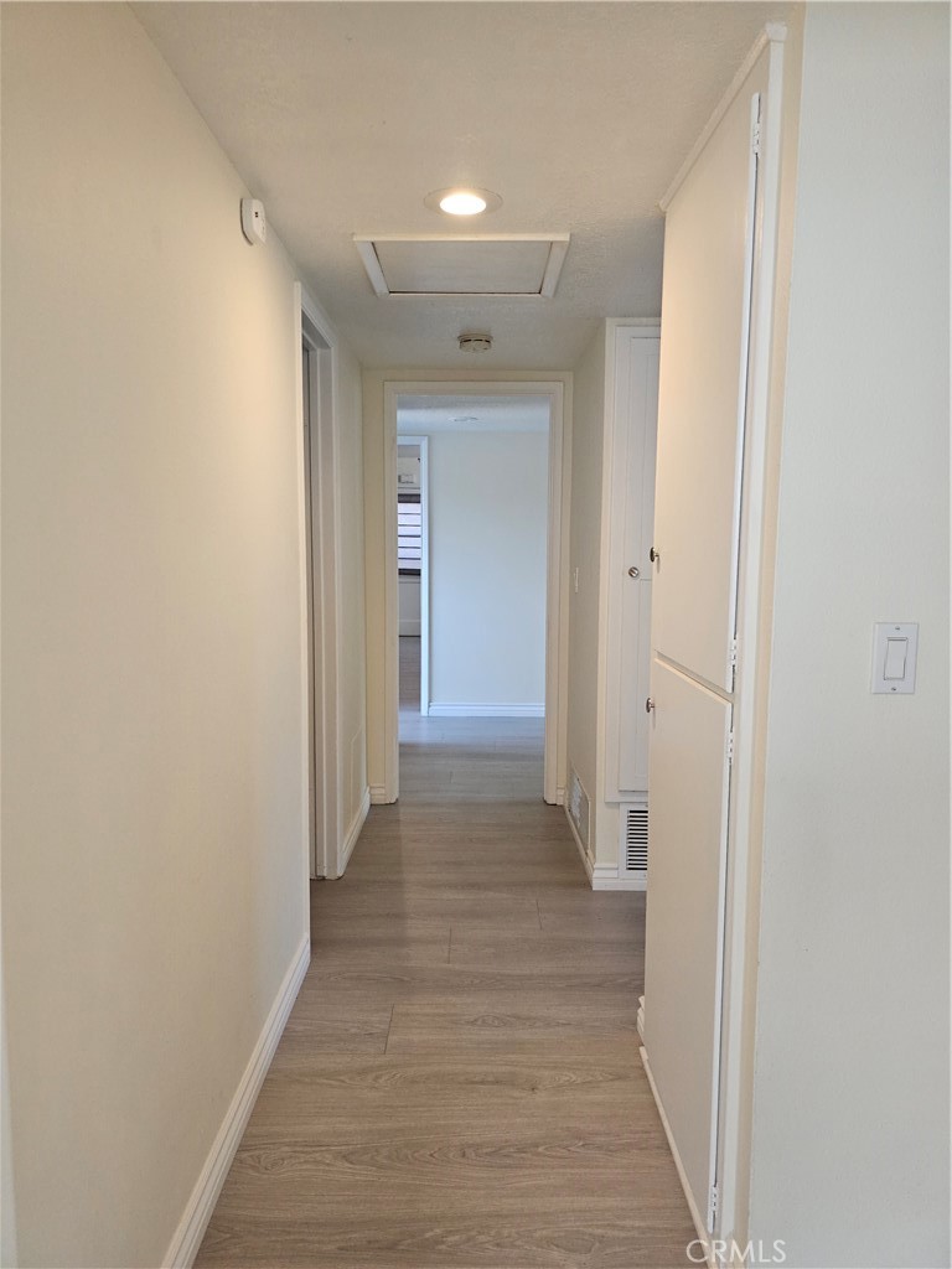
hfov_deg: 58.9
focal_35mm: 23
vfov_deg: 73.9
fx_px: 843
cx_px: 476
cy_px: 634
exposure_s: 1/120
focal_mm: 6.3
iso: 200
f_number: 1.7
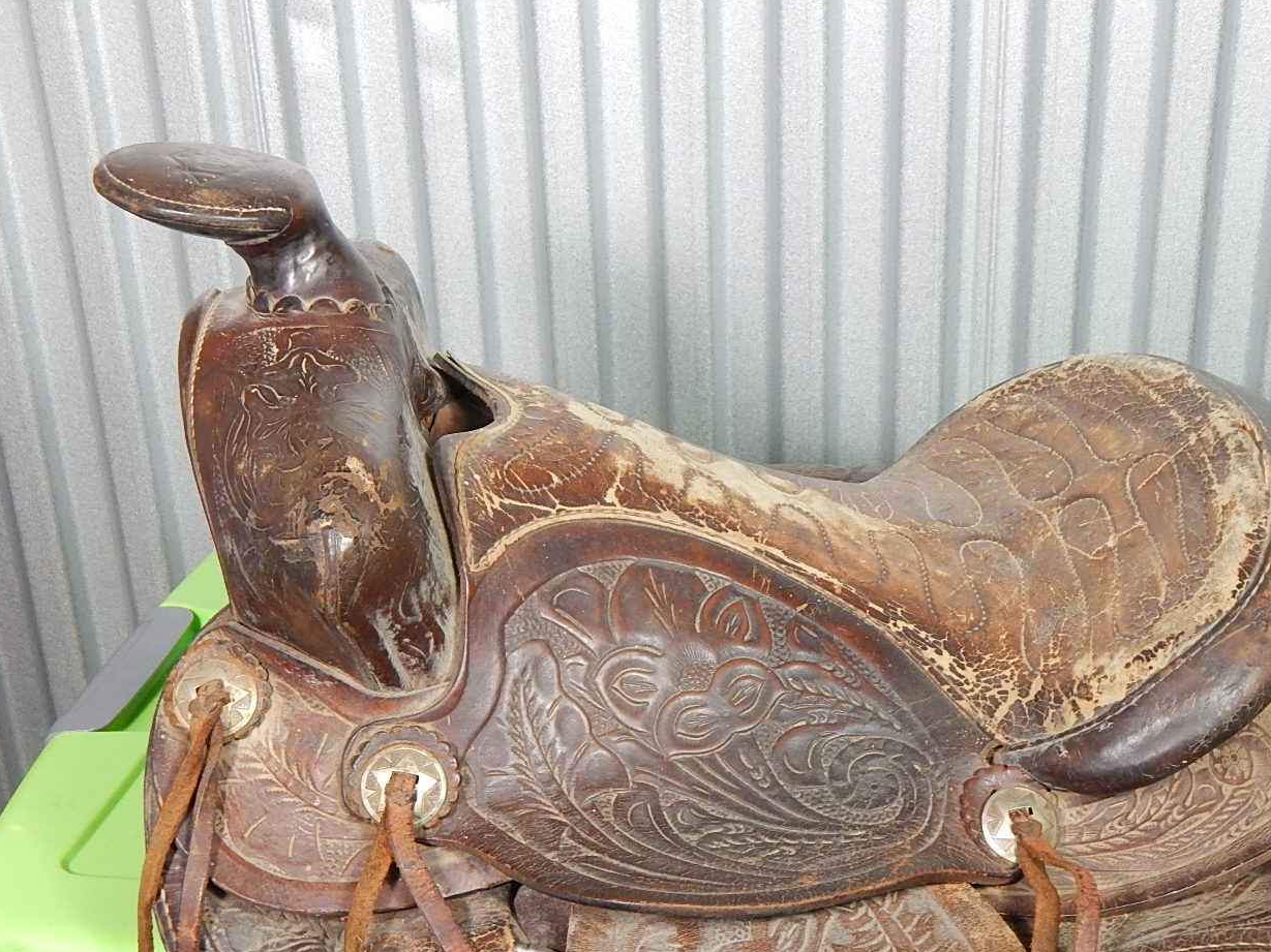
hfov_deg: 34.1
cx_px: 816
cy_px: 600
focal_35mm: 56
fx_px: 2056
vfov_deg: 26.0
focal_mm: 7.7
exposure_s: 1/30
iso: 400
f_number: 3.6
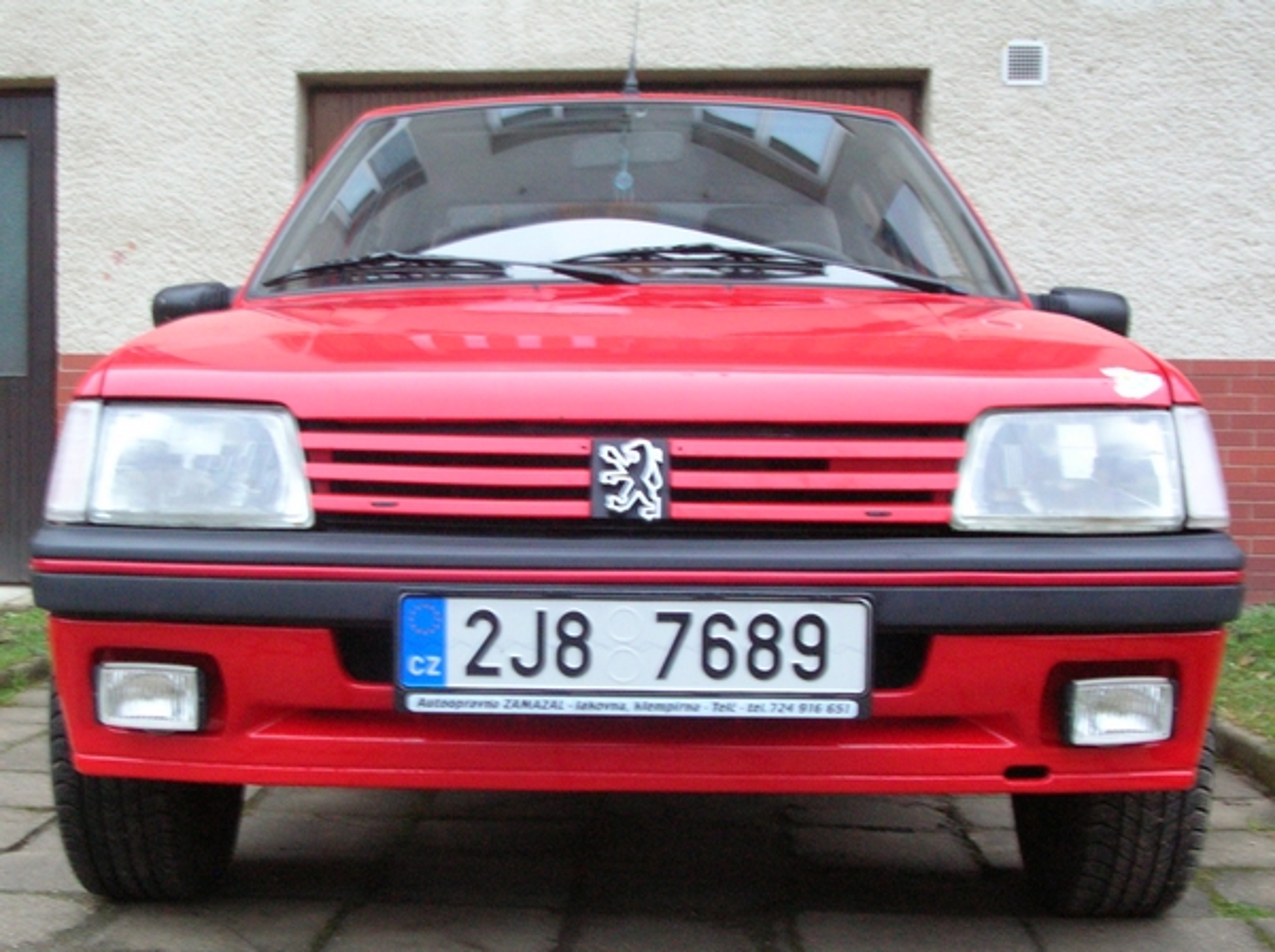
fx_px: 1765
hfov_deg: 39.7
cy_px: 476
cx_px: 638
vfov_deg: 30.2
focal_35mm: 48
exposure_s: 1/5.3
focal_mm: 8
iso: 200
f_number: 3.2
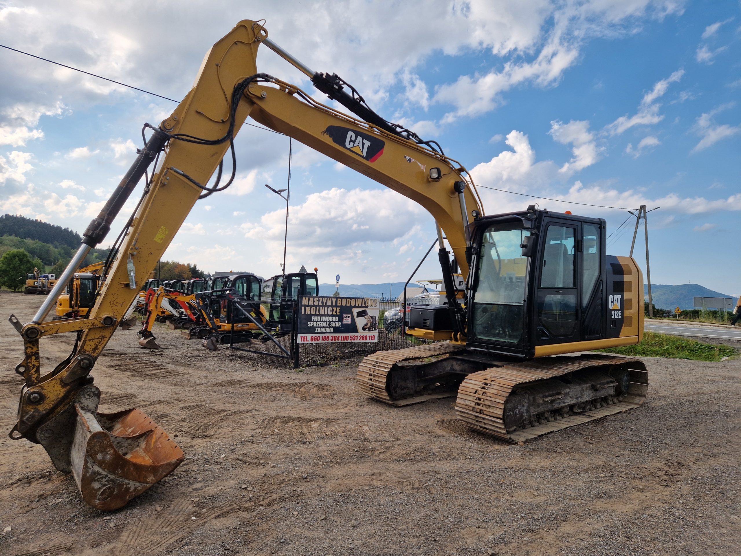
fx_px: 492
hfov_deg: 73.9
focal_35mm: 23
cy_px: 278
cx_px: 370
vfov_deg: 58.9
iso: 50
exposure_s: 1/1232
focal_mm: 5.4
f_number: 1.8
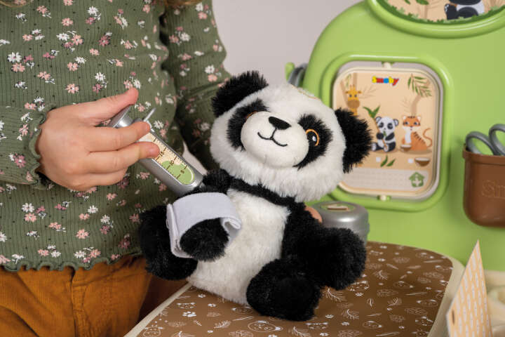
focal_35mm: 66
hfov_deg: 30.5
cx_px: 252
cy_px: 168
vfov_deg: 20.6
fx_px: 926
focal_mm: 66
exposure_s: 1/125
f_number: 8
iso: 80
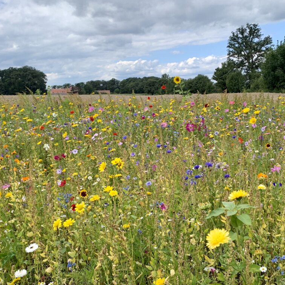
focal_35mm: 31
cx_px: 181
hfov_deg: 51.9
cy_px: 142
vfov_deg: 52.5
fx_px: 289
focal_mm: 4.25
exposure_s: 1/1427
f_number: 1.8
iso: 25
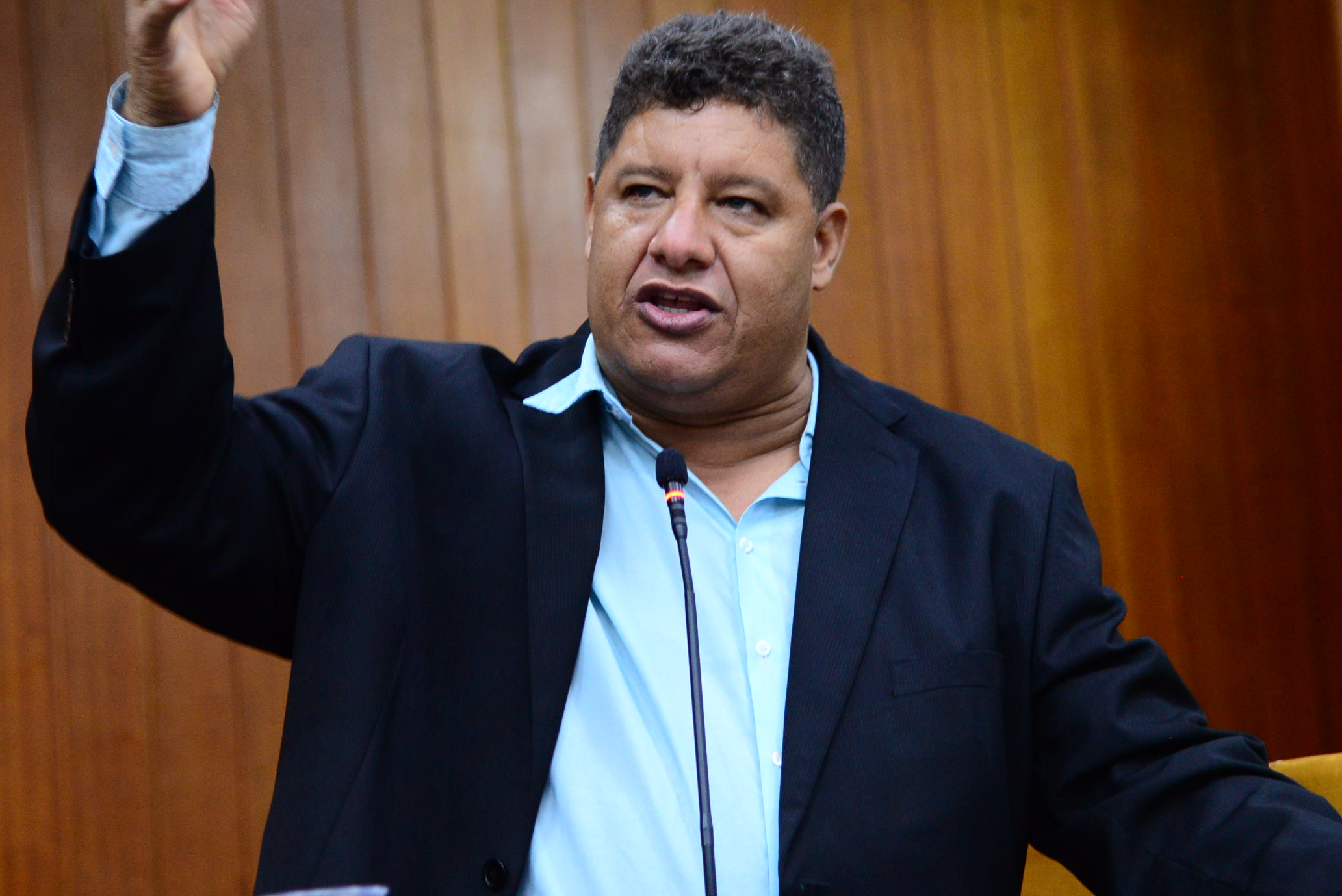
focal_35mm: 134
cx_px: 669
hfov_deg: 15.3
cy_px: 338
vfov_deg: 10.2
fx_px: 4997
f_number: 4
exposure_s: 1/80
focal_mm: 92
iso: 2500
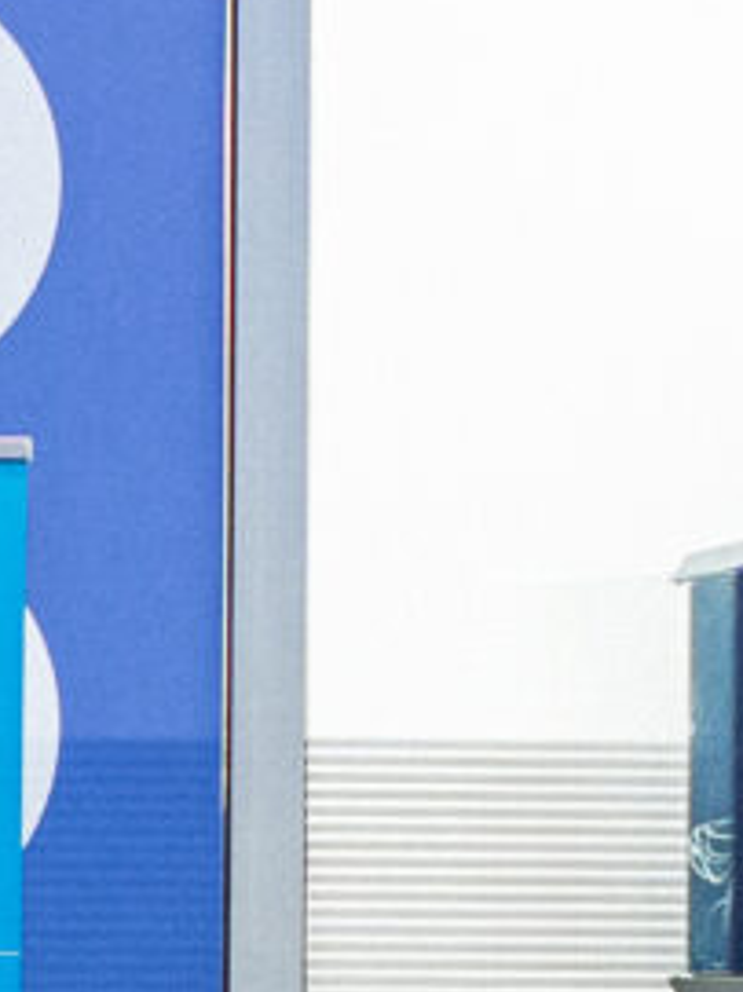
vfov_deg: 5.4
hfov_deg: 4.1
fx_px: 10397
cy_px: 1810
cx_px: 604
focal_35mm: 363
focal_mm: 40
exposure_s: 1/125
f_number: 2.8
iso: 640
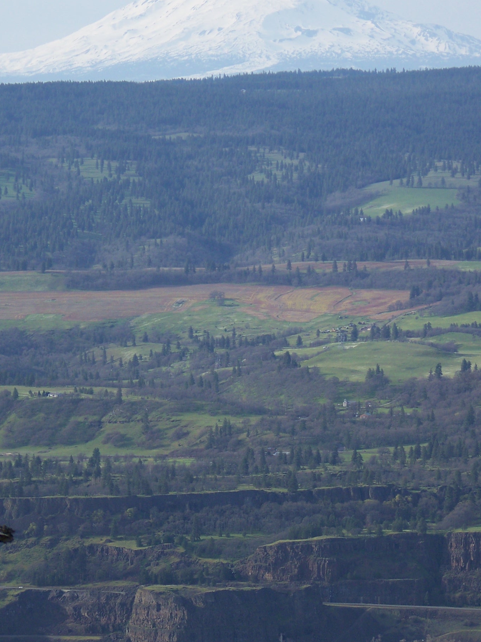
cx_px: 240
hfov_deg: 6.5
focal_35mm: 230
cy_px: 336
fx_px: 4262
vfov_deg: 8.6
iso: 64
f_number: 3.6
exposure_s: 1/500
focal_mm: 25.7
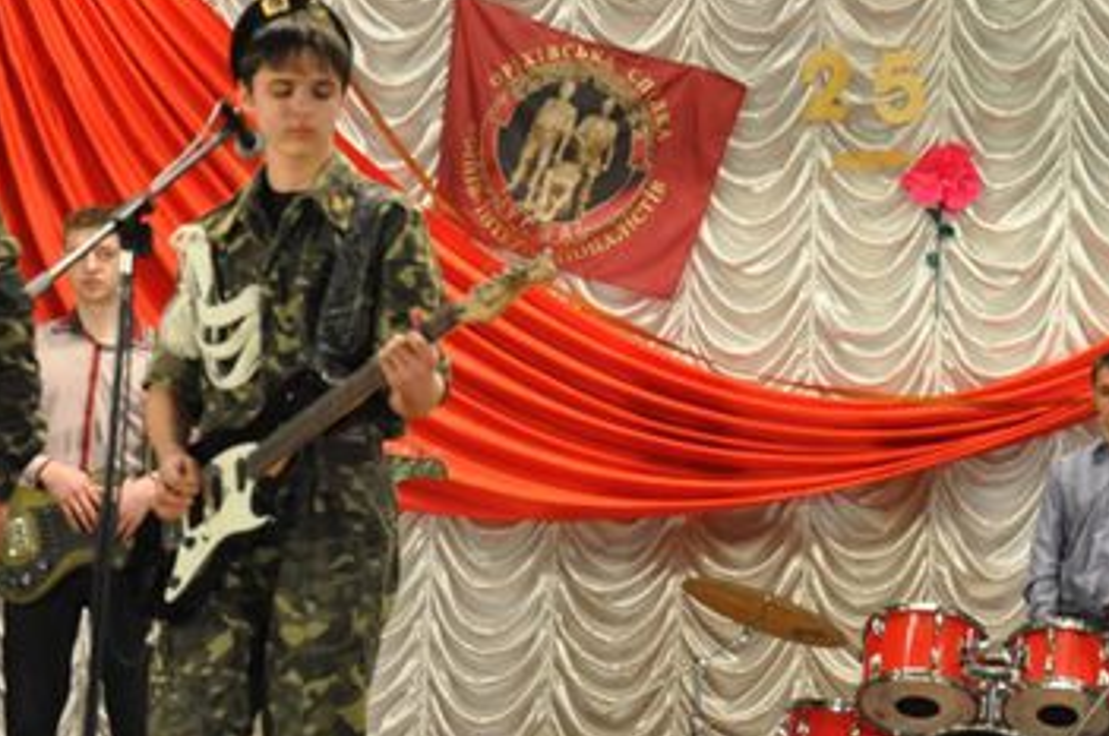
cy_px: 542
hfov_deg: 22.9
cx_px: 581
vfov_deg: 15.3
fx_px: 2738
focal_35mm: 89
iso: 1600
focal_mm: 26
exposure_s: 1/60
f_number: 4
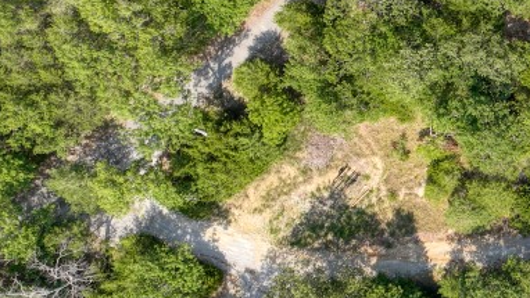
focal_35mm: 70
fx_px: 984
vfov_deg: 17.2
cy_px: 81
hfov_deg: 26.0
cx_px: 677
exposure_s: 1/1250
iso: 100
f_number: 2.8
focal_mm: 12.3
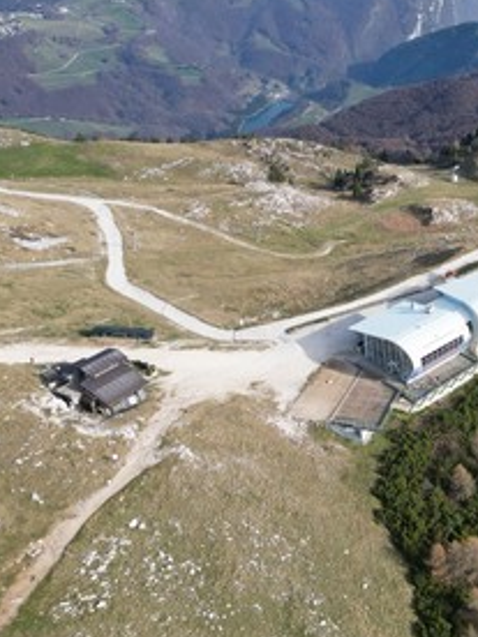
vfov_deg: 46.7
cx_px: 487
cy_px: 271
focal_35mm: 40
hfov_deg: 32.8
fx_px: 736
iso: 140
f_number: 1.7
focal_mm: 6.72
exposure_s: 1/1500
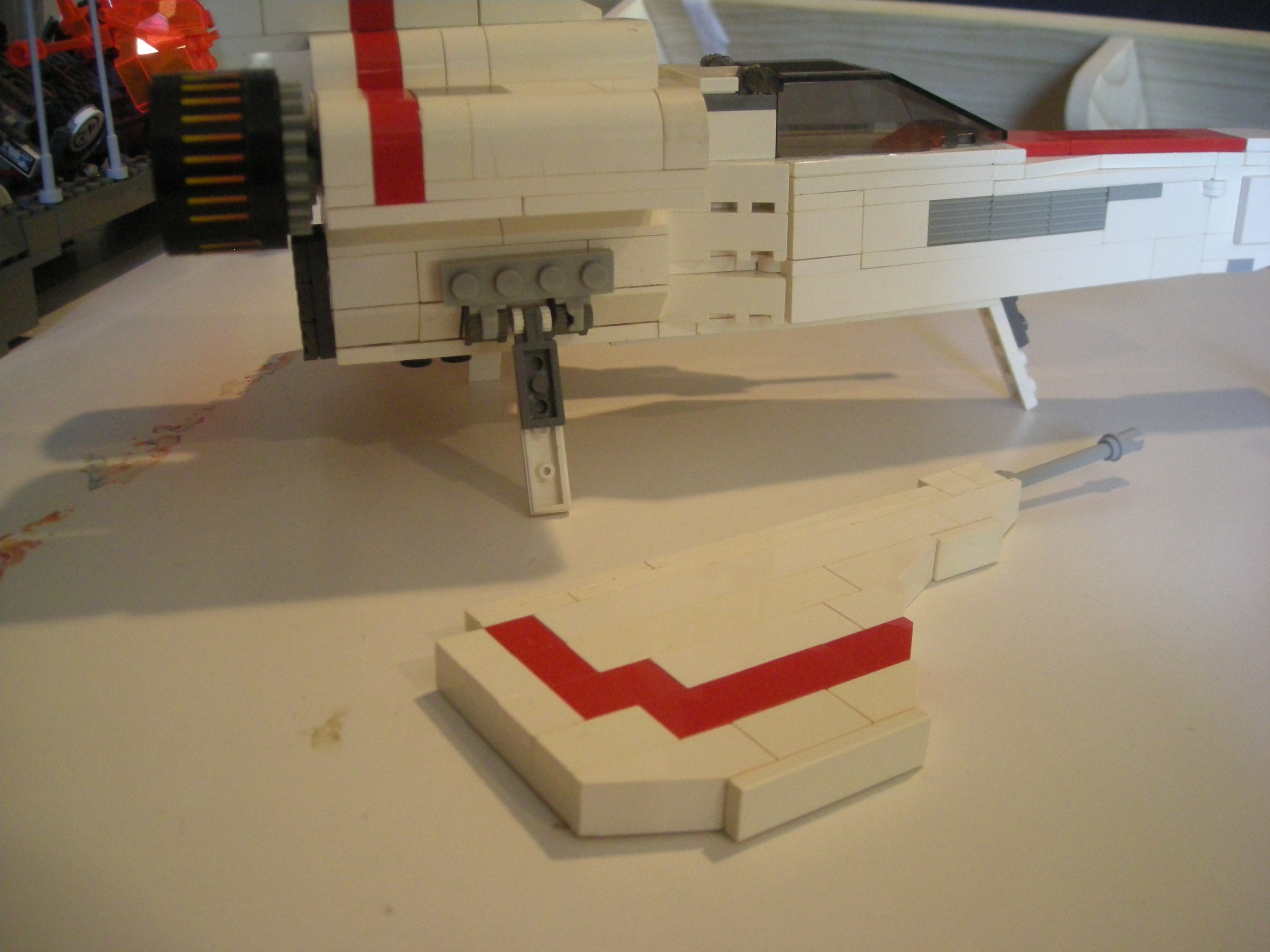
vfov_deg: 40.7
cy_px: 476
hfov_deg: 52.6
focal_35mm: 35
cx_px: 635
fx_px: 1284
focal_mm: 5.7
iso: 400
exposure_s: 1/24.3
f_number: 2.8
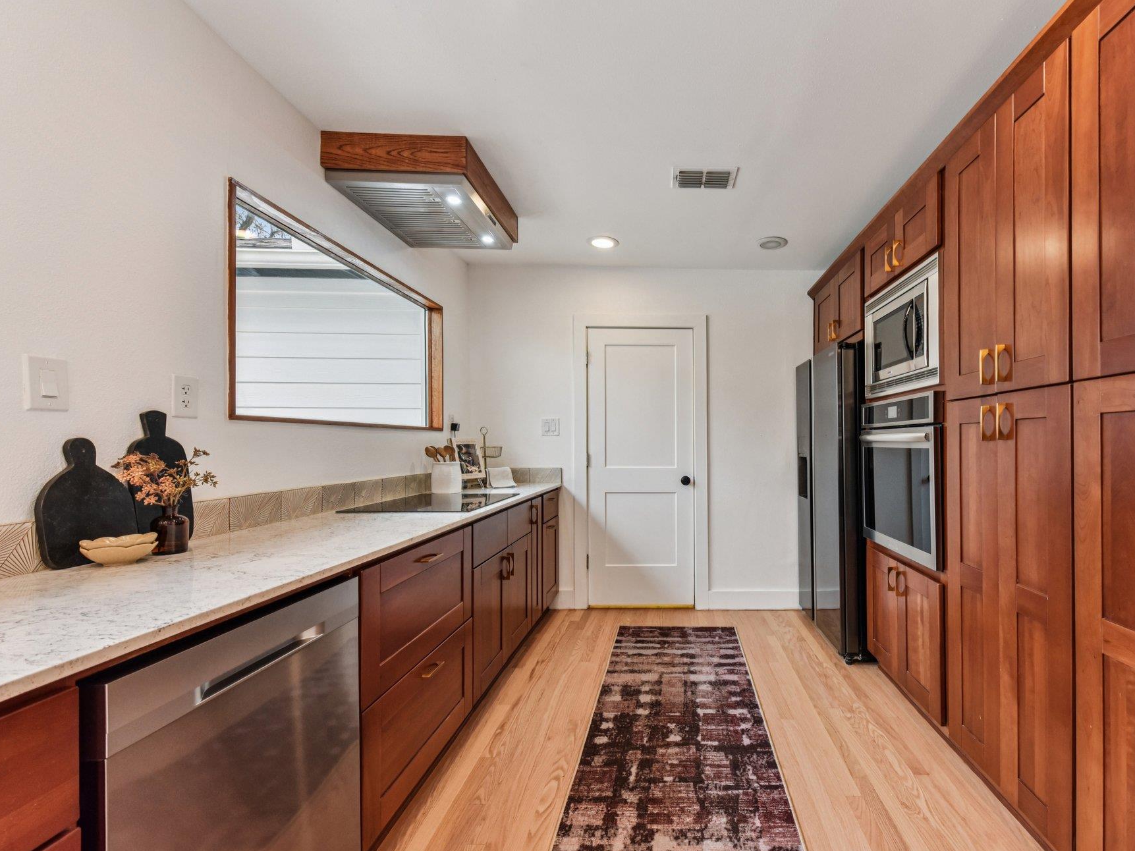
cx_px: 671
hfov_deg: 93.5
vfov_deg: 78.1
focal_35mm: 16
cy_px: 438
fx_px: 525
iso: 560
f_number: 8
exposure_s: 1/15
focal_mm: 14
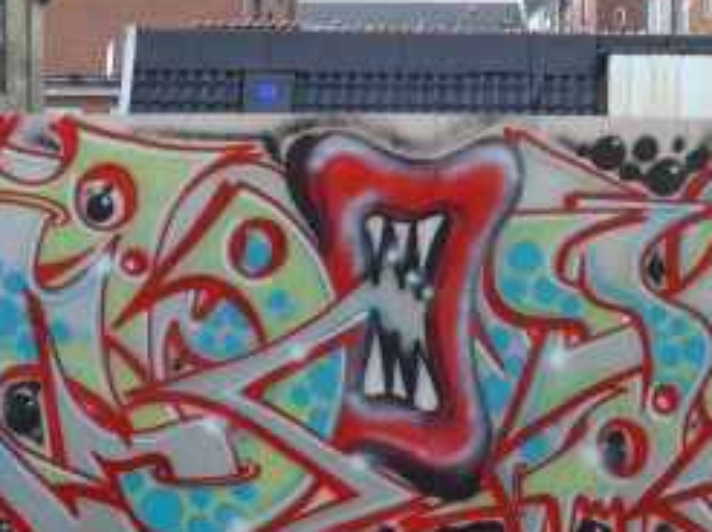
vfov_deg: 24.4
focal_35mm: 59
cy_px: 415
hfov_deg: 32.6
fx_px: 1212
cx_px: 440
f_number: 2.8
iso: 80
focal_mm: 6
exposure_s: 1/320
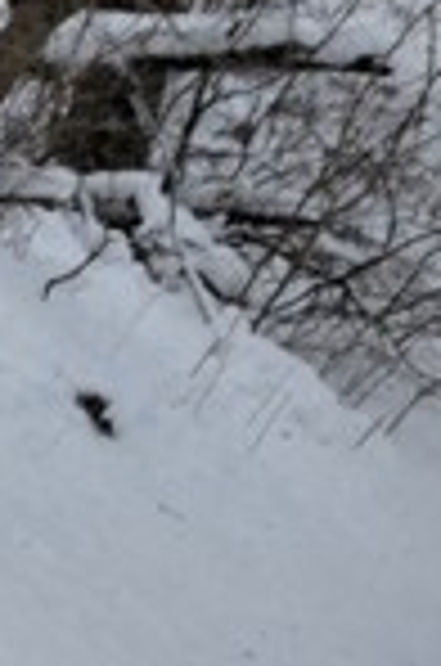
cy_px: 961
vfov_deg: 9.2
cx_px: -986
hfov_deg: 5.7
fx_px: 4043
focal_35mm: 219
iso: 320
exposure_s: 1/200
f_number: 9
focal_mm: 24
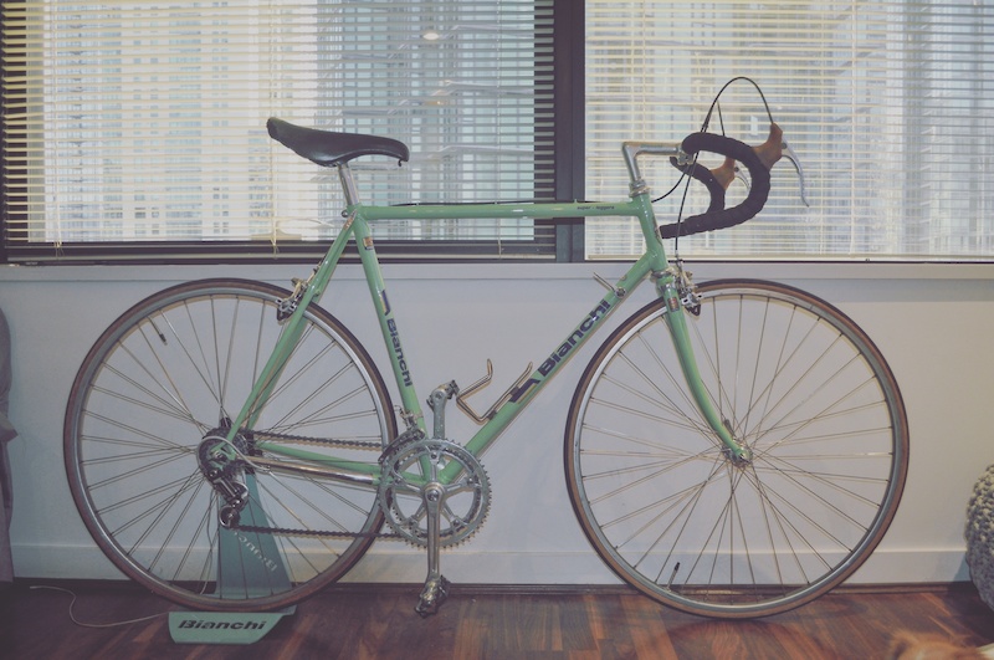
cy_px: 330
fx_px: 910
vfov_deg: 39.9
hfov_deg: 57.3
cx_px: 497
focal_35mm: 33
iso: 800
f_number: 3.8
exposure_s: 1/80
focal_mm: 22
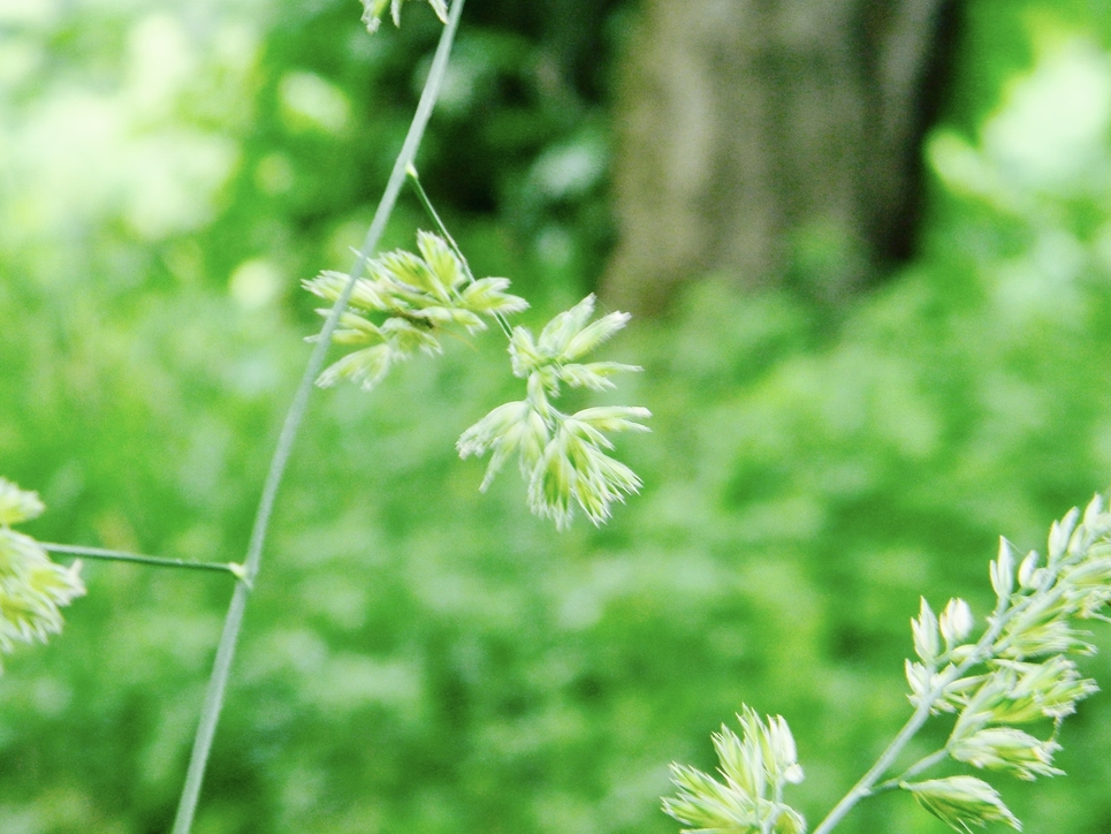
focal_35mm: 124
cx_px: 459
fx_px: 3980
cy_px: 389
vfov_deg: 12.0
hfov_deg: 15.9
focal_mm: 19
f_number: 4.7
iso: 221
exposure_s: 1/30
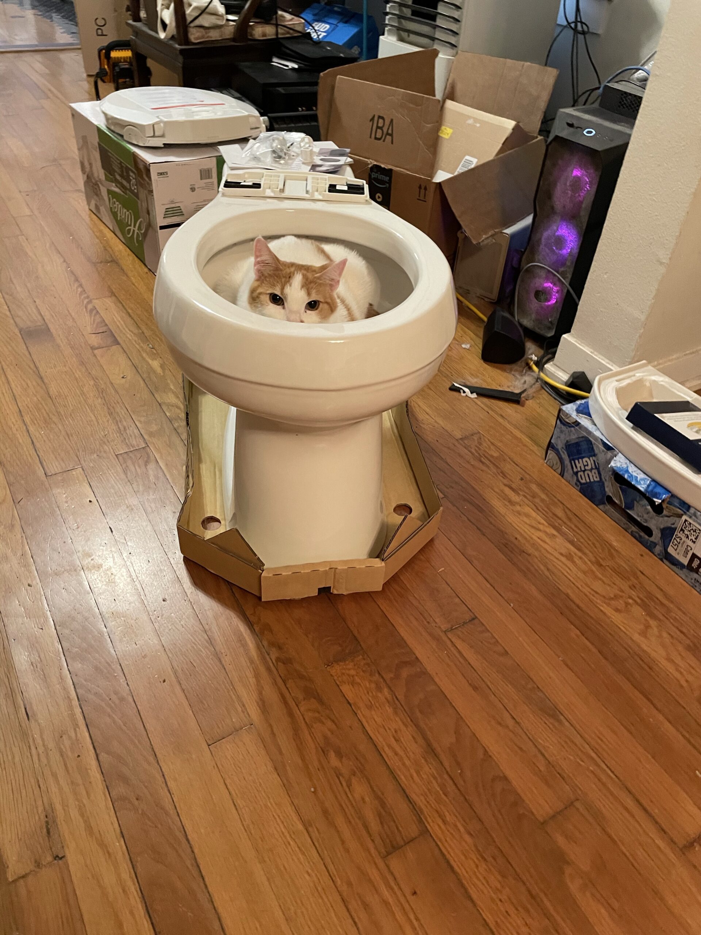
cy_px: 468
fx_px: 702
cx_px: 350
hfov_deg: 53.1
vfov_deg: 67.3
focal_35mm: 26
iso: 500
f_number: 1.6
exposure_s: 1/60
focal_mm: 4.2
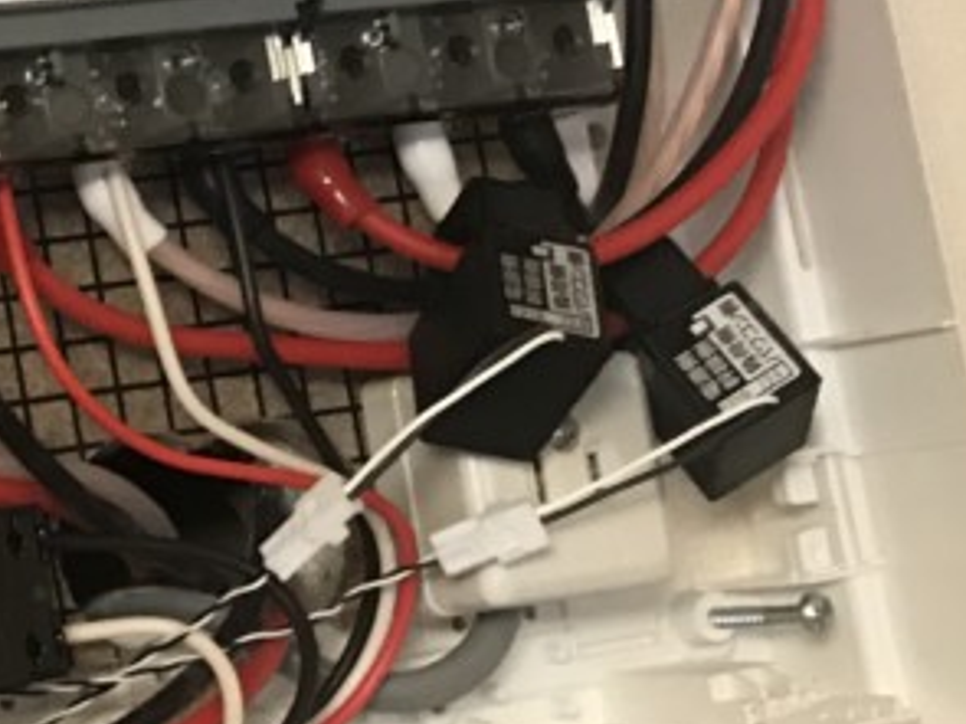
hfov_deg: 15.7
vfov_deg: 12.8
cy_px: 16
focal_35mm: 114
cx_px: -524
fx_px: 3180
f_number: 1.8
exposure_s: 1/17
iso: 100
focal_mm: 3.99
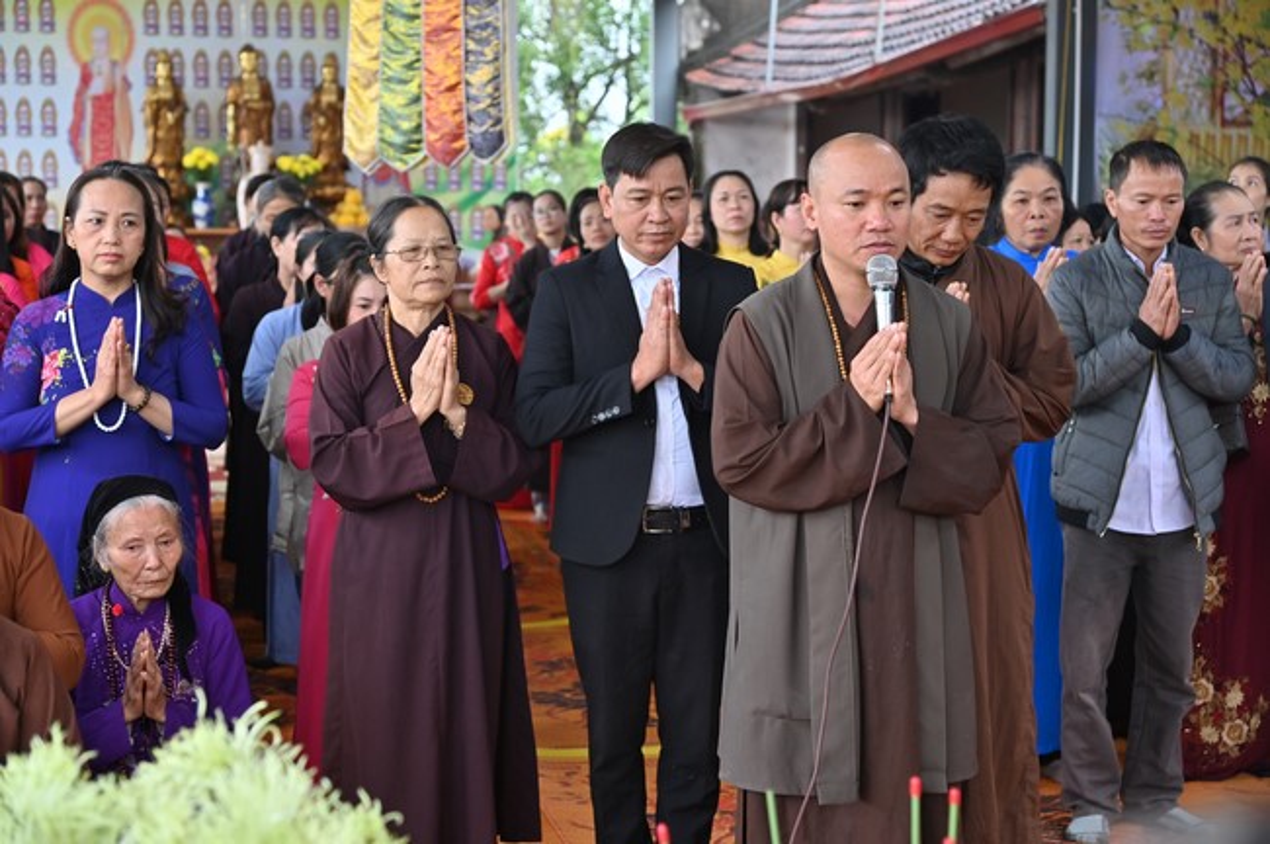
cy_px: 422
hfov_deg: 31.0
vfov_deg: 20.9
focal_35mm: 65
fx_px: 2291
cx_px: 635
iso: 800
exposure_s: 1/125
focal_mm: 65
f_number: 5
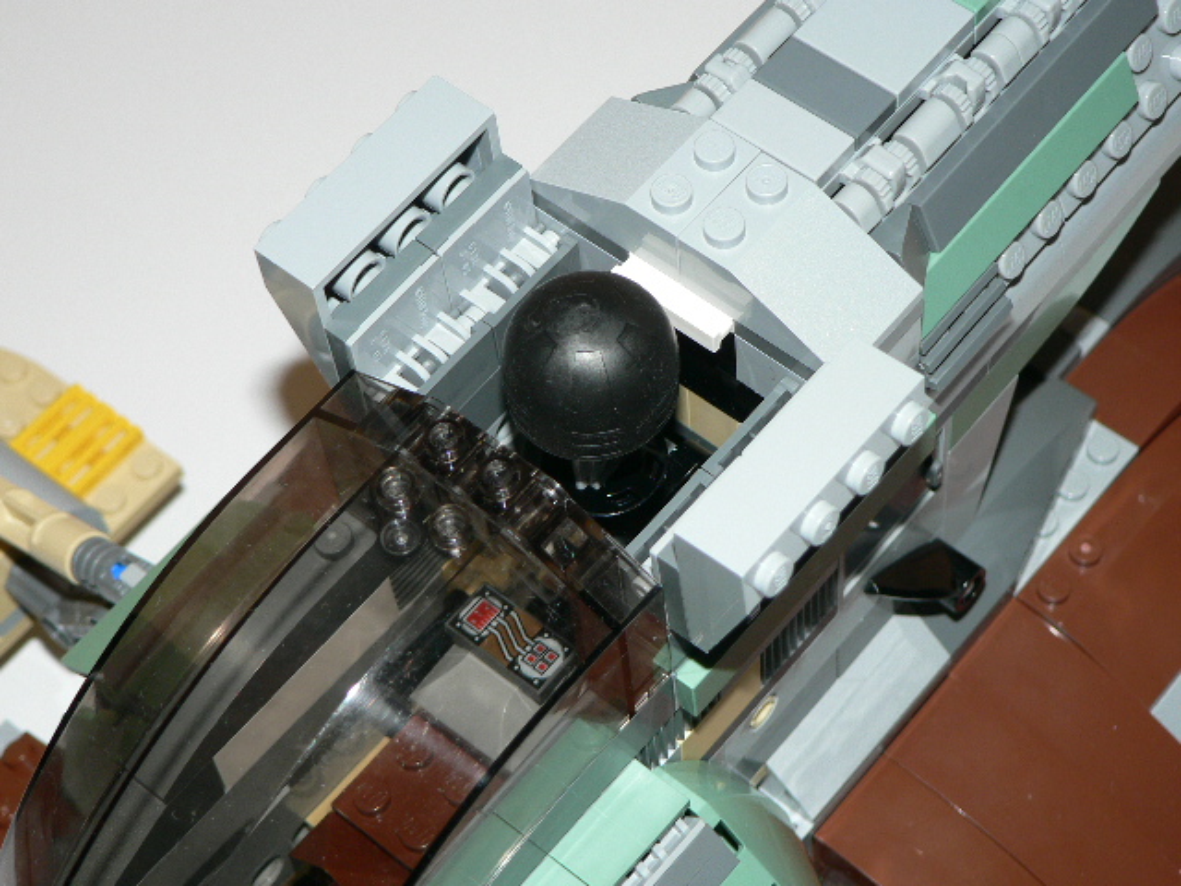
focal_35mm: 76
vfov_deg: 19.4
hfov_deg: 25.7
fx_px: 2593
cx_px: 590
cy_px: 443
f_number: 3.2
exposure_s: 1/60
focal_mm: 12.6
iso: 100
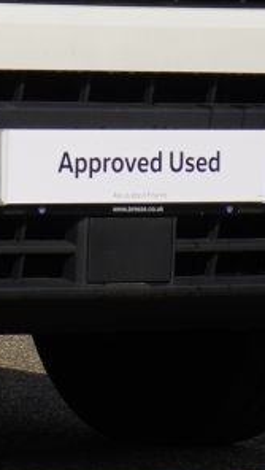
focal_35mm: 356
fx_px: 4437
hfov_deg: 3.3
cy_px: -167
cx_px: -582
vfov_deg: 6.0
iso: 100
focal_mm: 42
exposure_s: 1/125
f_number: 9.5
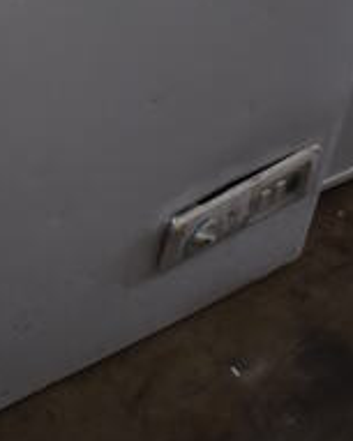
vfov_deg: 14.6
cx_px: -136
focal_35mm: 121
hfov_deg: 12.3
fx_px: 1579
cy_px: -251
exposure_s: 1/200
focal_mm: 18
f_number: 3.5
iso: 800
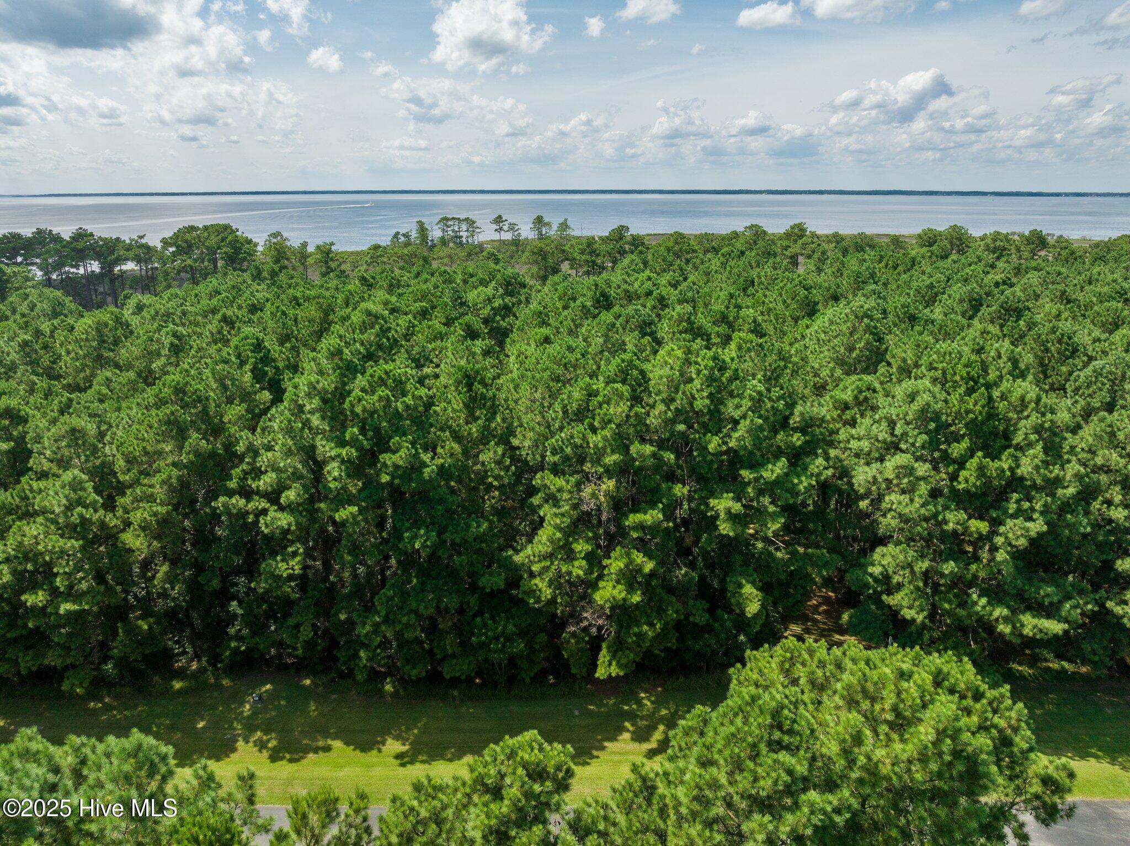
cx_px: 565
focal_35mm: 24
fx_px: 783
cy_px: 423
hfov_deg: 71.6
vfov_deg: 56.8
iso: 100
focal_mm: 12.29
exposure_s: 1/640
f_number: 5.6
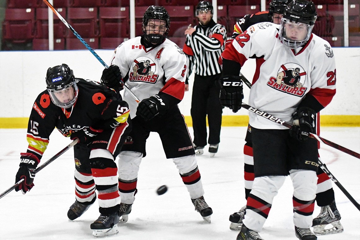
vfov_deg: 13.0
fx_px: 1050
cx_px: 180
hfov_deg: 19.5
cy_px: 120
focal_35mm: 105
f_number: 2.8
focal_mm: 70
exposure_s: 1/1000
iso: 12800
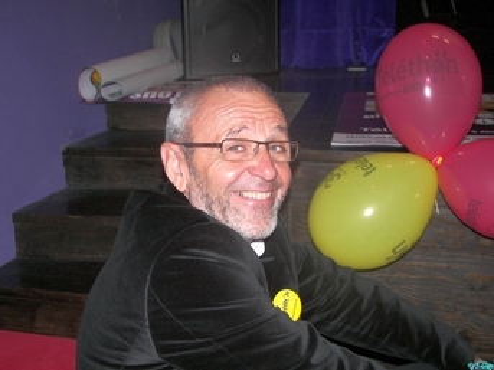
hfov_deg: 33.8
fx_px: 813
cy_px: 185
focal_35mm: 57
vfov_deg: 25.6
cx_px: 247
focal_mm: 9.4
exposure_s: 1/30
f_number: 2.8
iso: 100
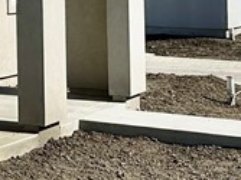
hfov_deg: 10.9
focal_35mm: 147
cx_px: -380
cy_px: -84
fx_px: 1023
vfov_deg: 9.8
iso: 80
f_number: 1.78
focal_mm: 6.86
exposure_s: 1/5000
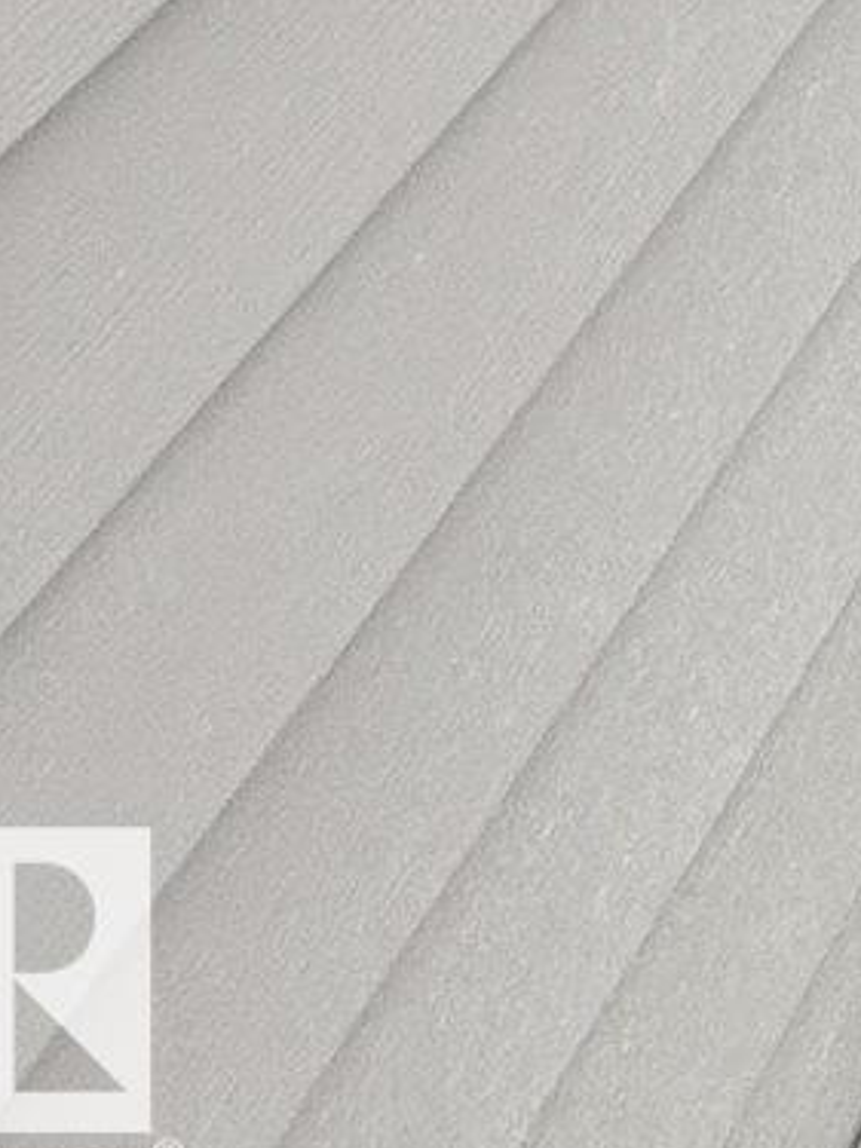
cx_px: 2491
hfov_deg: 11.4
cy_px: -2284
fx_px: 2854
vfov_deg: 11.6
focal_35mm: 86
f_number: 2.2
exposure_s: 1/110
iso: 50
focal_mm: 2.22
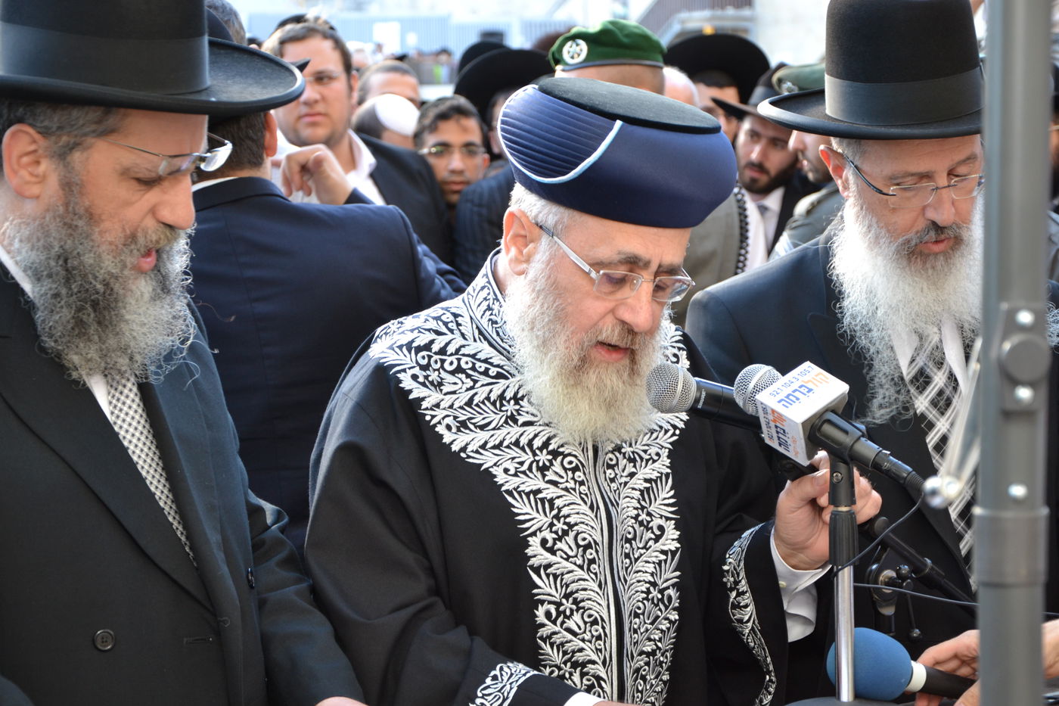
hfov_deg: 26.0
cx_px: 530
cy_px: 353
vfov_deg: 17.5
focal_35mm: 78
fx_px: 2294
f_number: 5
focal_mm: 52
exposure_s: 1/60
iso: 450
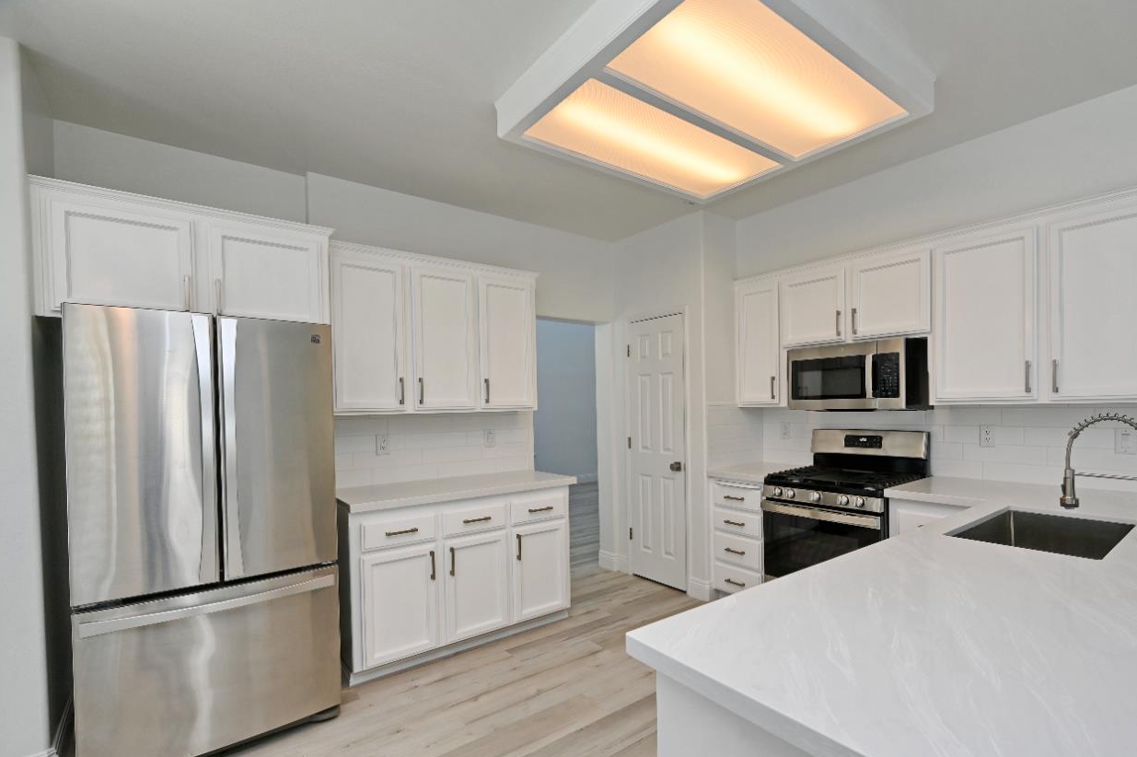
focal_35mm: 17
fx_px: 537
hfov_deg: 92.8
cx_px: 640
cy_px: 410
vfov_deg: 70.3
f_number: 5
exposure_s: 1/100
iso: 200
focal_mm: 14
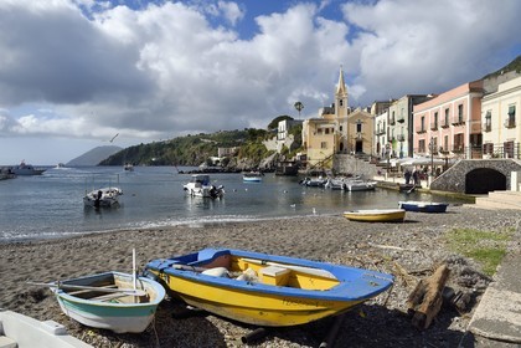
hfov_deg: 73.7
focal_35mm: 24
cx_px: 260
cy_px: 174
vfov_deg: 53.1
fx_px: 347
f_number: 14
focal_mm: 24
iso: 200
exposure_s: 1/320
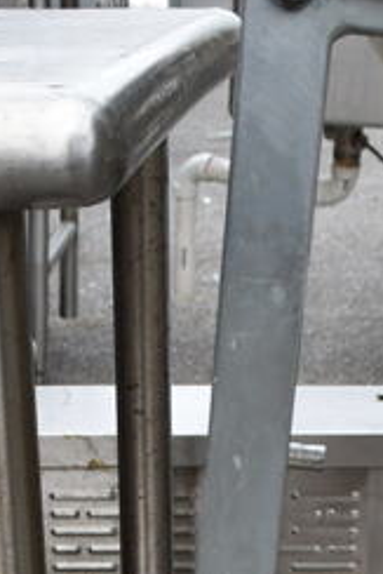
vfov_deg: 18.5
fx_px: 1609
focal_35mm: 101
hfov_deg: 13.6
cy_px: 780
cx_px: 216
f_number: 5.6
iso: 100
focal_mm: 18
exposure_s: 1/125
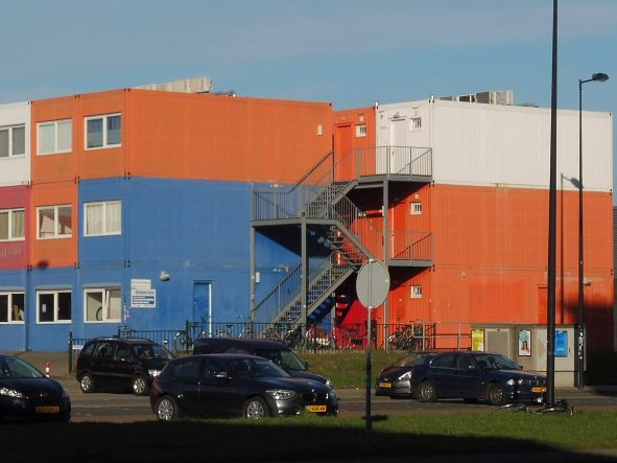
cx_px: 193
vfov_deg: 9.5
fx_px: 2780
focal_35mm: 156
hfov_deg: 12.6
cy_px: 192
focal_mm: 16.1
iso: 100
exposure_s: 1/500
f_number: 7.1
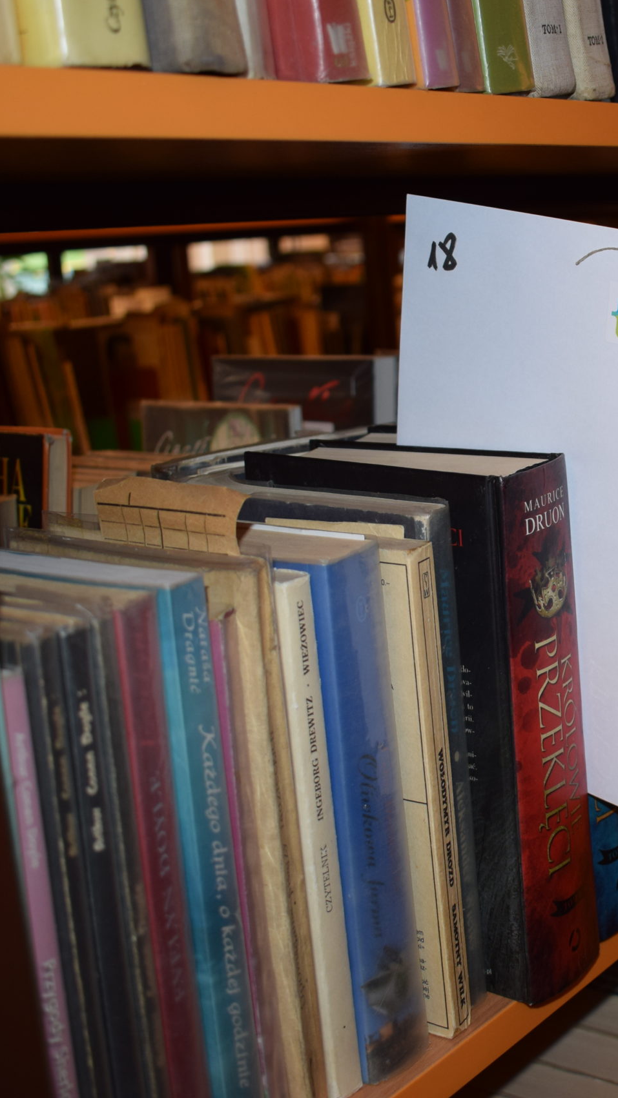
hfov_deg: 22.2
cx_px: 608
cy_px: 550
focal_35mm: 52
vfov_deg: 39.9
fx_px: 1515
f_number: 3.8
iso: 400
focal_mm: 22
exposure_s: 1/60
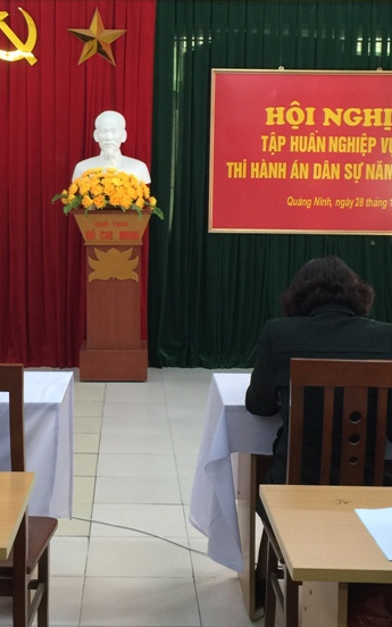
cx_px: 135
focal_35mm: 57
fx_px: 974
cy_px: 264
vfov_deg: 35.6
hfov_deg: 22.7
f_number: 2.2
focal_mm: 4.15
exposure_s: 1/33
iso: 50
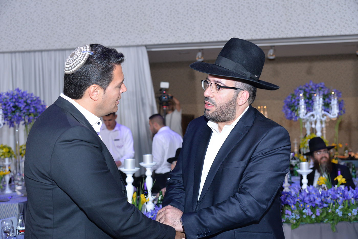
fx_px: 517
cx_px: 179
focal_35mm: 52
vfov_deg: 26.0
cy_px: 120
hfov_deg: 38.2
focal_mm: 52
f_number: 5
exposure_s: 1/160
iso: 1600
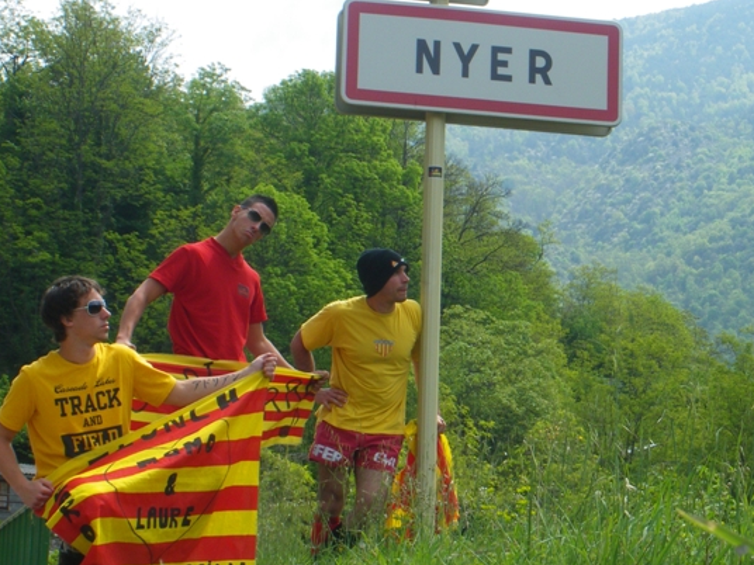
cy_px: 259
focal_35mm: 74
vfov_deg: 19.9
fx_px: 1612
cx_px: 398
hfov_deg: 26.3
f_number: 7.1
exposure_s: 1/100
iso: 64
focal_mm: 11.1
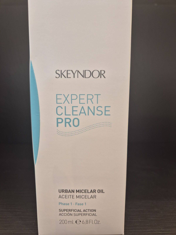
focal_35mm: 23
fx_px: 156
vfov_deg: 73.9
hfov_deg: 58.9
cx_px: 88
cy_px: 118
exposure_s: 1/57
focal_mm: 5.4
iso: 64
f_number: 1.8
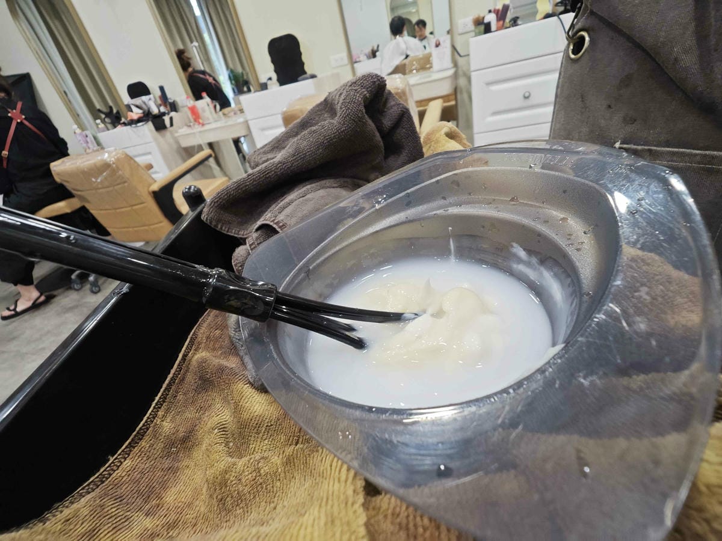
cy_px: 270
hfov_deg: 102.1
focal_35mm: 14
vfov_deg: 85.7
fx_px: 292
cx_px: 361
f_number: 1.8
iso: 100
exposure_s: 1/120
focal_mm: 2.03
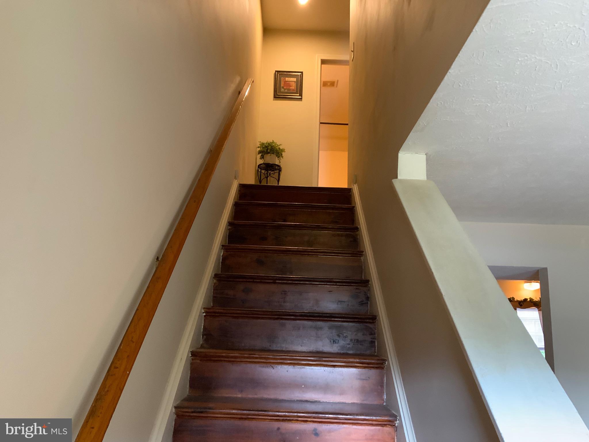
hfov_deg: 61.7
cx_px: 294
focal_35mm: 29
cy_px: 221
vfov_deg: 48.2
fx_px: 493
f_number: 1.8
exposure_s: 1/40
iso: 200
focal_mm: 3
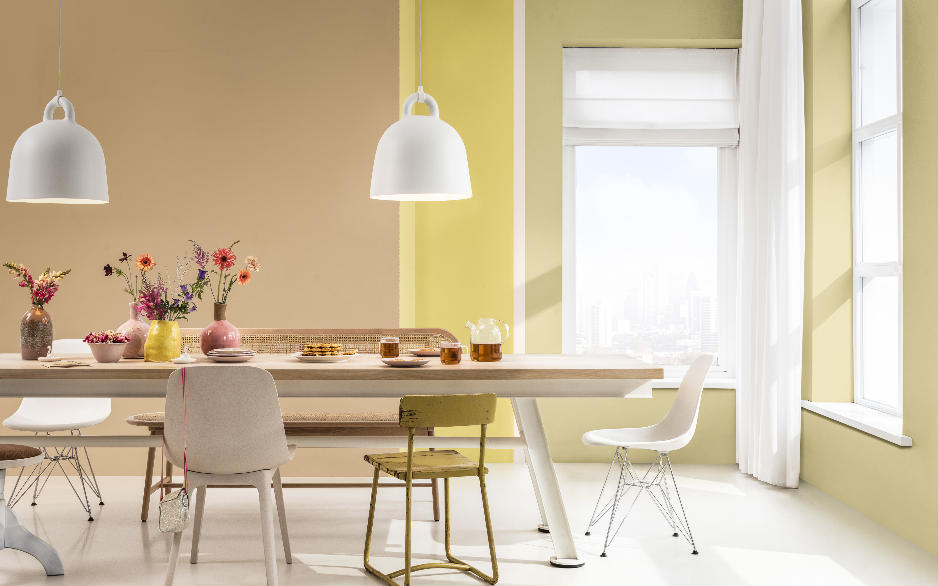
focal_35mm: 45
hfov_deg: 44.4
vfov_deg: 28.6
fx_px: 1150
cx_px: 469
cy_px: 302
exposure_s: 1/2
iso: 100
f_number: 11
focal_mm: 44
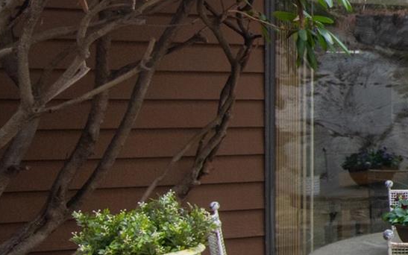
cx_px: 685
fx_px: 700
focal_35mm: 63
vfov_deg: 20.3
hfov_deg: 22.8
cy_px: 25
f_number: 11
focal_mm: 11
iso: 500
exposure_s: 1/100
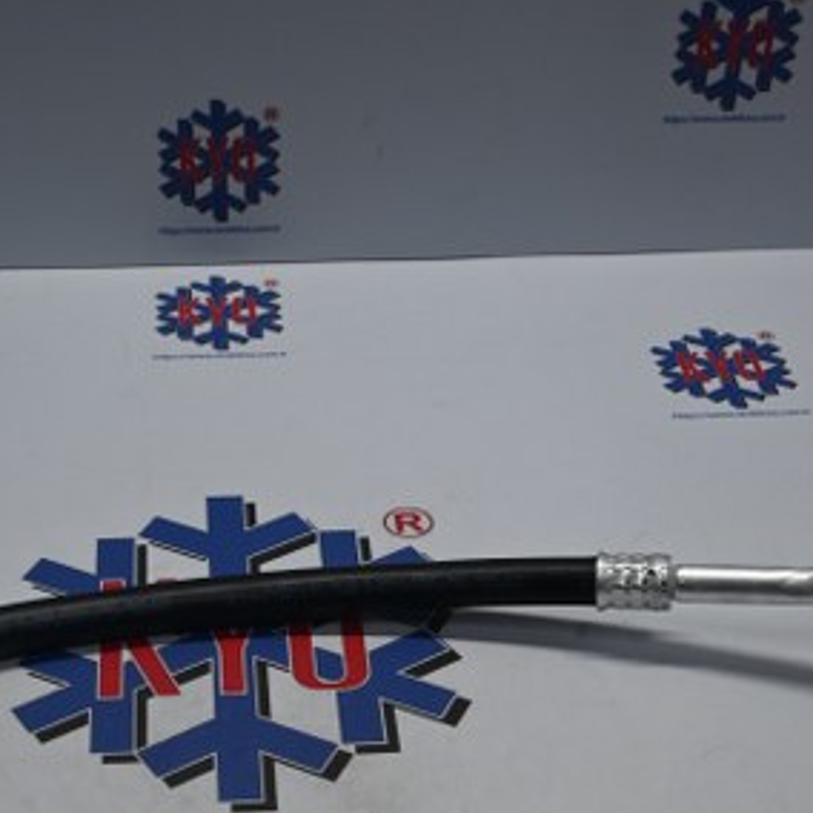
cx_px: 283
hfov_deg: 24.6
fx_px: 1860
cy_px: 558
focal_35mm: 70
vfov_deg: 24.5
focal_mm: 26
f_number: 4.5
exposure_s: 1/160
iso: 400
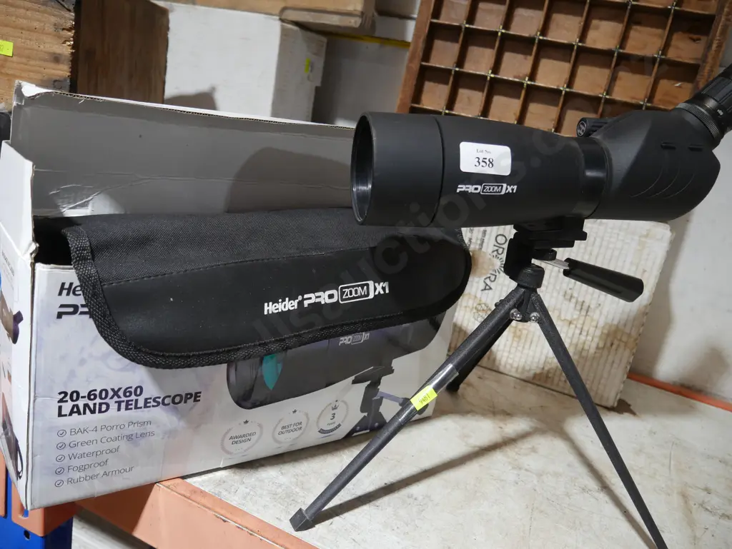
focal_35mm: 28
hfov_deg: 63.4
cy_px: 274
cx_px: 366
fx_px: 592
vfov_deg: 49.8
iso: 500
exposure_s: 1/60
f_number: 3.5
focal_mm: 14
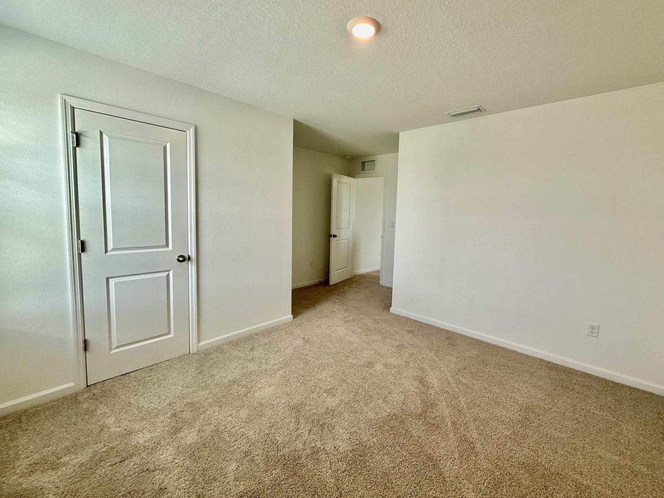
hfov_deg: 98.1
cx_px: 349
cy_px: 237
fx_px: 288
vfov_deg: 81.7
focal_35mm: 15
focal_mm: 2.22
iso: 100
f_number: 2.2
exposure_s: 1/120
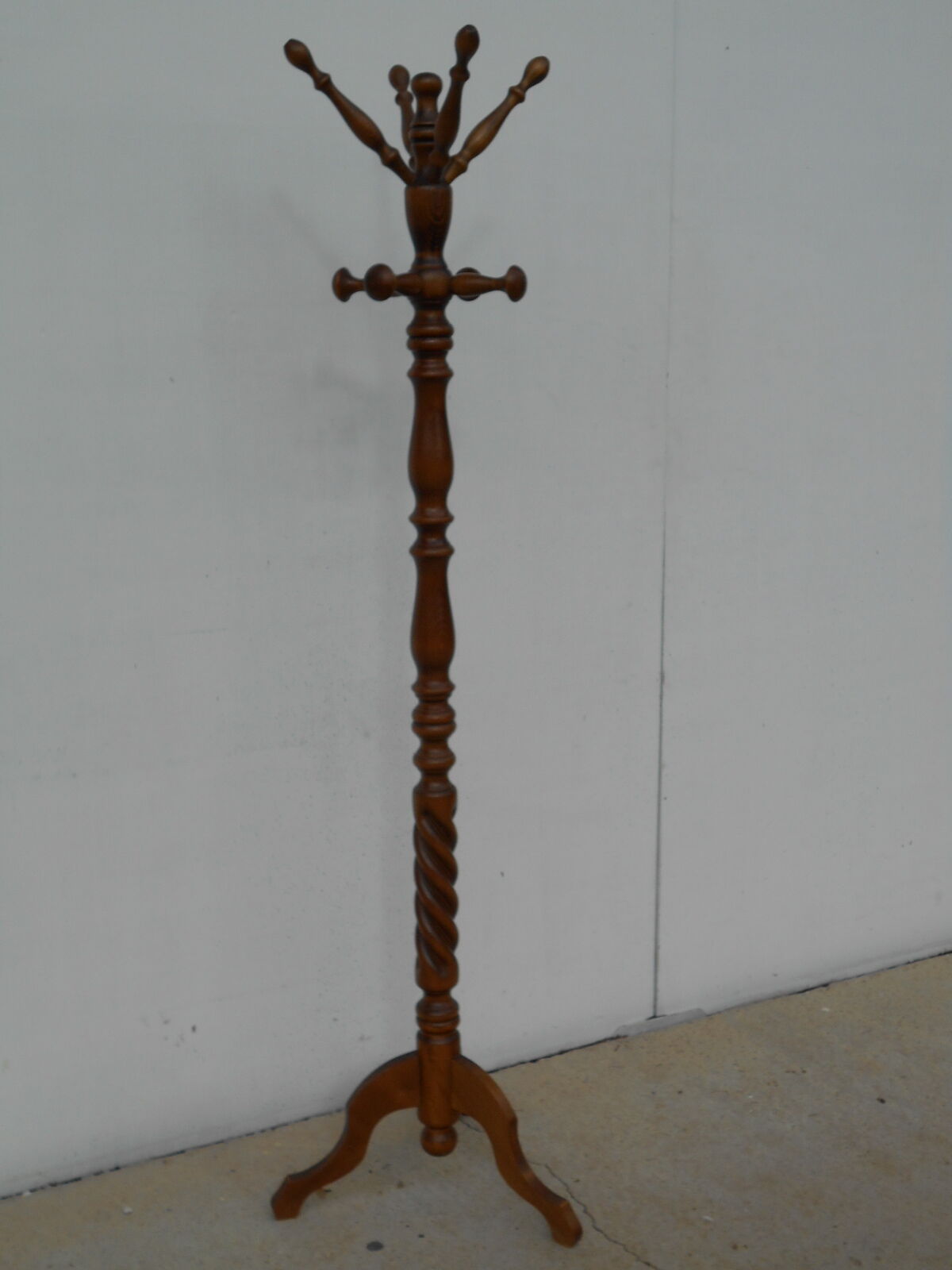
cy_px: 635
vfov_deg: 42.9
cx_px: 476
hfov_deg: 32.9
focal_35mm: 44
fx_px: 1613
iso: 80
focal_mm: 7.7
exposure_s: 1/800
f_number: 4.2
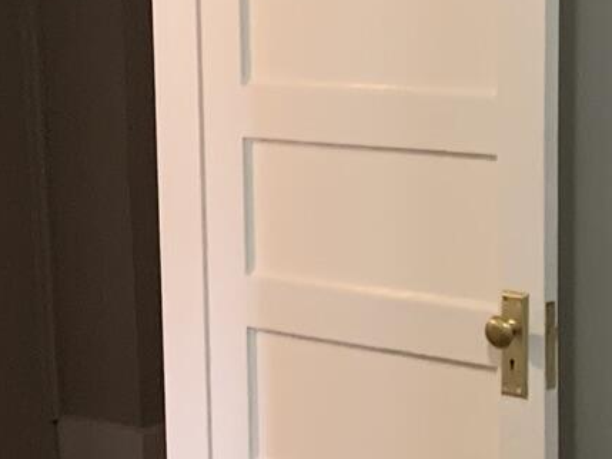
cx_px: 155
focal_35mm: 124
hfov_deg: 15.8
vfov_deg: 11.9
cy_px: 301
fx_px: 2193
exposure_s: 1/40
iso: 320
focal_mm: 4.25
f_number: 1.8
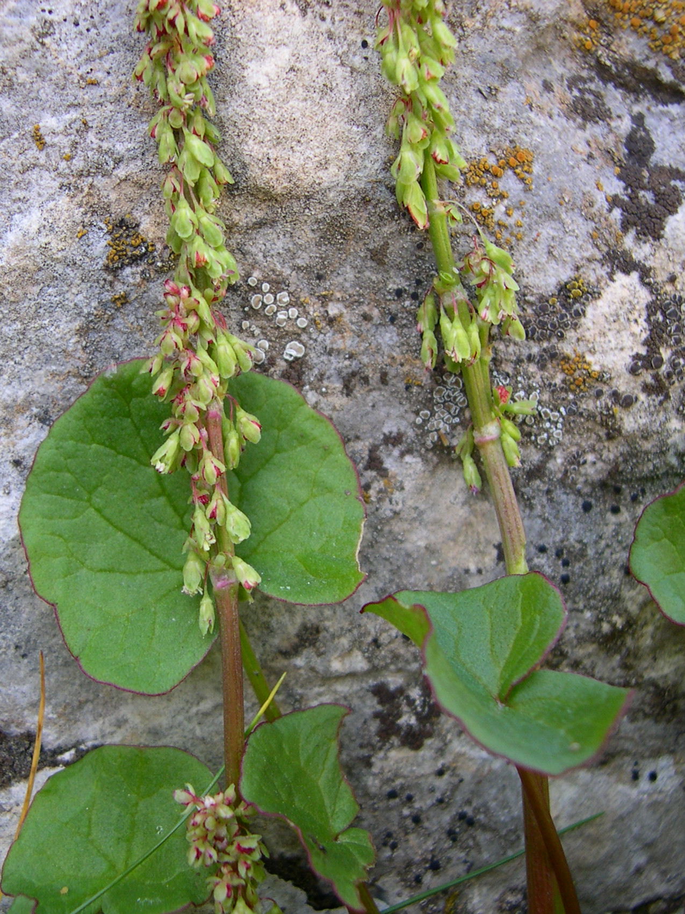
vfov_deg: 49.0
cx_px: 342
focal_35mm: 38
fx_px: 1003
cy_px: 457
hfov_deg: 37.7
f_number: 2.8
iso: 100
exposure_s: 1/106
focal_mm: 8
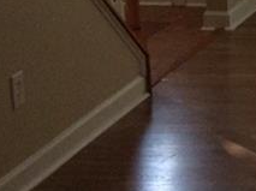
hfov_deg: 10.9
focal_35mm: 159
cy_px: -67
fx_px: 1174
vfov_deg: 9.1
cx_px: 582
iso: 50
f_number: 2.4
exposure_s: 1/120
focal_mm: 3.3
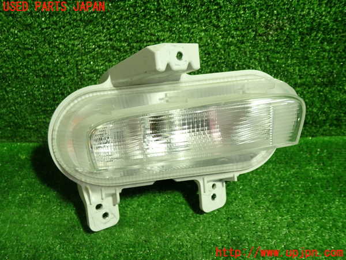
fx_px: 300
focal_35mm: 30
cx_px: 173
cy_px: 130
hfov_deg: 60.0
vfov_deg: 46.8
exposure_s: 1/30
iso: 200
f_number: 2.3
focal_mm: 5.4
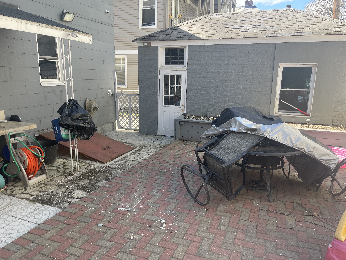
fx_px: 260
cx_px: 173
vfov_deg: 53.1
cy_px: 130
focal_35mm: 26
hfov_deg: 67.3
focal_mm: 5.1
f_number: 1.6
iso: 50
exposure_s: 1/745
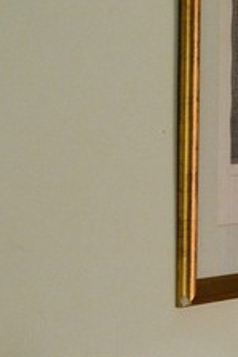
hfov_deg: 6.0
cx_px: 810
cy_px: 151
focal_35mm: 207
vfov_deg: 9.9
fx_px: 2056
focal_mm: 29
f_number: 5
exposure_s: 1/13
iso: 1600
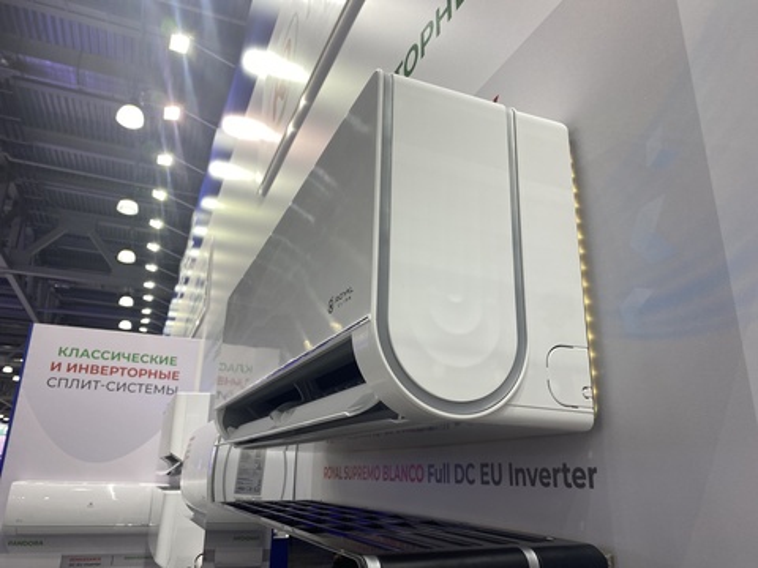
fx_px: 569
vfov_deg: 53.1
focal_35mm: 26
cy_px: 284
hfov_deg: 67.3
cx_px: 379
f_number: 1.8
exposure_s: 1/100
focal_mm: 4.25
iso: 50
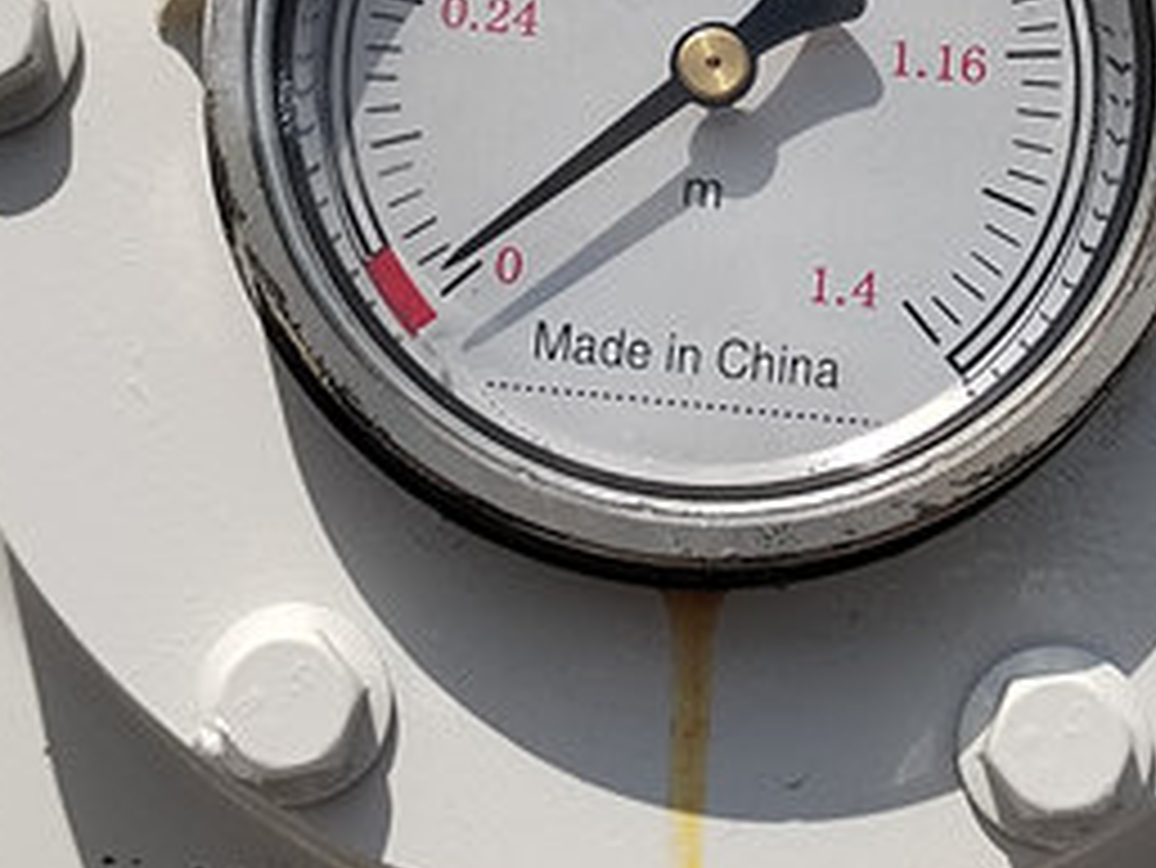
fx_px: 3742
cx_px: 616
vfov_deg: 13.1
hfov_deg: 17.6
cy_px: 0
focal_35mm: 112
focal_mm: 5.52
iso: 221
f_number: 1.9
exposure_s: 1/3020
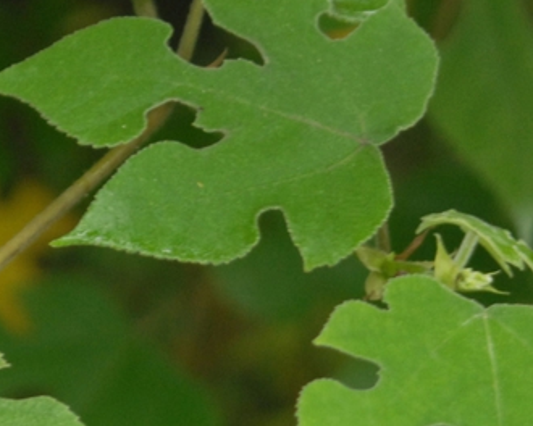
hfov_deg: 5.7
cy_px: 430
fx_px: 5379
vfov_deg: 4.5
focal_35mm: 341
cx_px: -10
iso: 400
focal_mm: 78
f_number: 5
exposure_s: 1/20
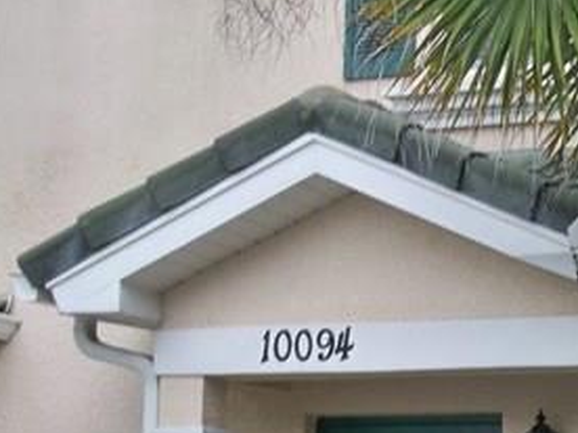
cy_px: 295
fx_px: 2171
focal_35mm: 130
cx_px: 559
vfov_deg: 11.4
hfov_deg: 14.9
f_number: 3.5
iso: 64
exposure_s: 1/80
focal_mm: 6.2
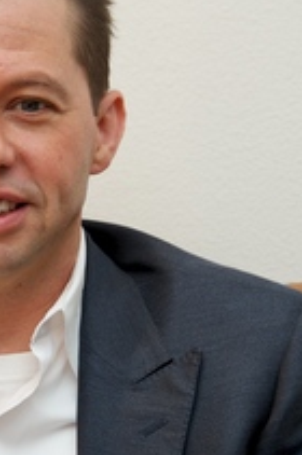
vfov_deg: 7.2
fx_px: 3598
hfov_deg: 4.8
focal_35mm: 285
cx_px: 41
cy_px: 280
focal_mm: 150
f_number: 8
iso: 500
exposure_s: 1/60
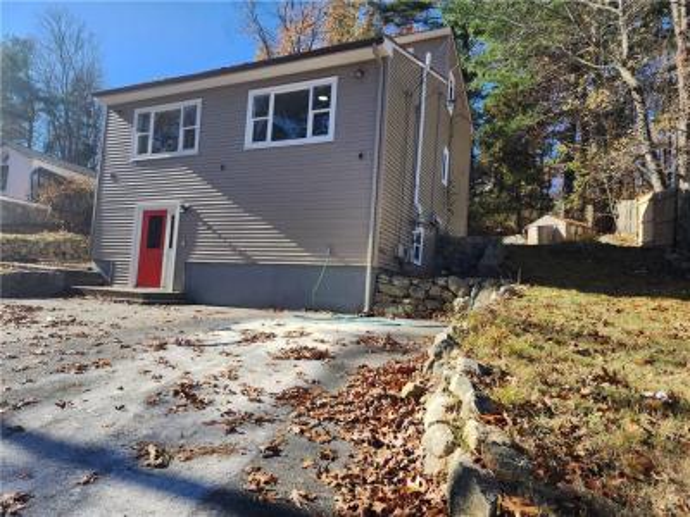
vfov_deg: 58.9
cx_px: 345
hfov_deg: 73.9
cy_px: 258
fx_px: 458
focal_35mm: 23
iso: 12
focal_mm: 6.4
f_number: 1.8
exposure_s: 1/505
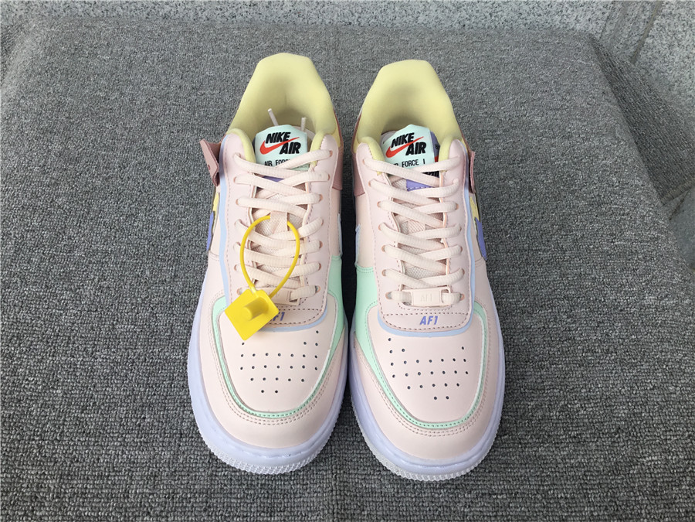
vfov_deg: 45.4
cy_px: 261
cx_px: 348
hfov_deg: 58.4
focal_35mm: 31
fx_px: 622
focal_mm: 3.3
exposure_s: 1/125
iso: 25
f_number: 2.4
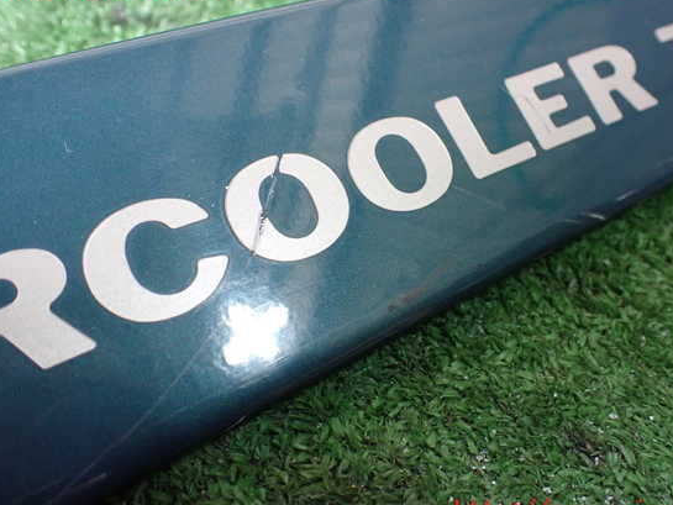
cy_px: 249
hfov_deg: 55.3
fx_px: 642
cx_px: 363
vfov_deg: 43.0
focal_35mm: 33
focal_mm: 5.4
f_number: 2.3
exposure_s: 1/100
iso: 800
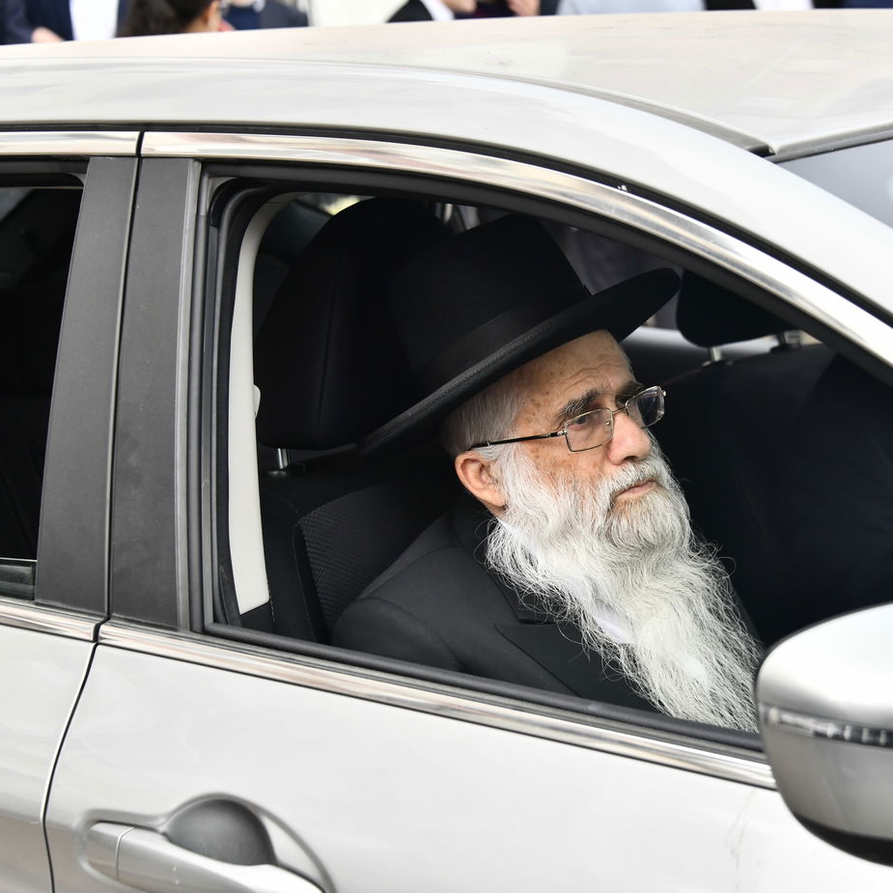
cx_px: 607
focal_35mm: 90
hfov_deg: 19.2
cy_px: 445
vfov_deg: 19.3
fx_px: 2627
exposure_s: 1/200
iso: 800
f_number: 5.6
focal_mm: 70
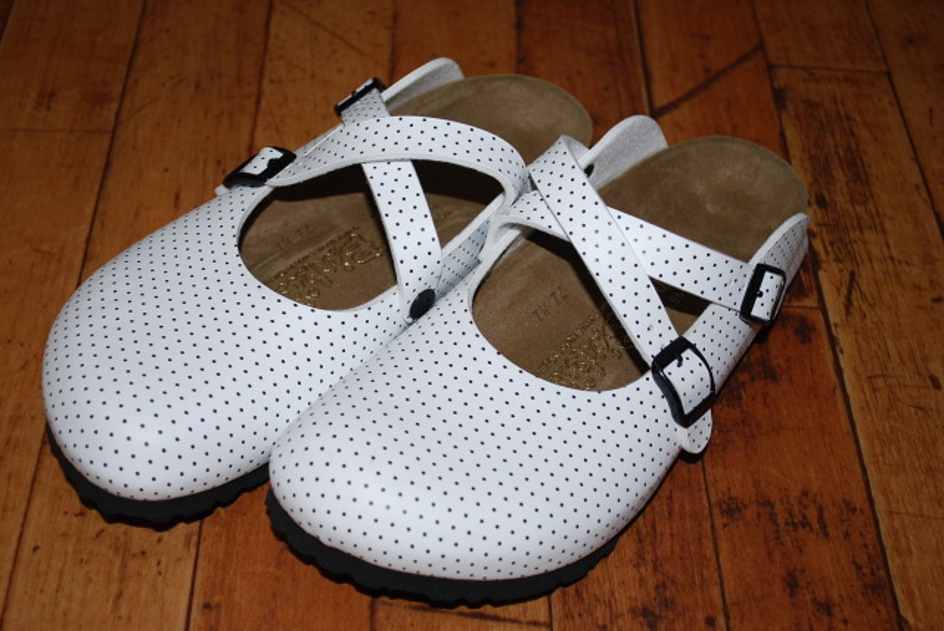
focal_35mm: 54
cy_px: 316
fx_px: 1417
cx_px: 472
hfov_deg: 36.8
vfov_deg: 25.1
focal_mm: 36
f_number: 5.3
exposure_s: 1/60
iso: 200
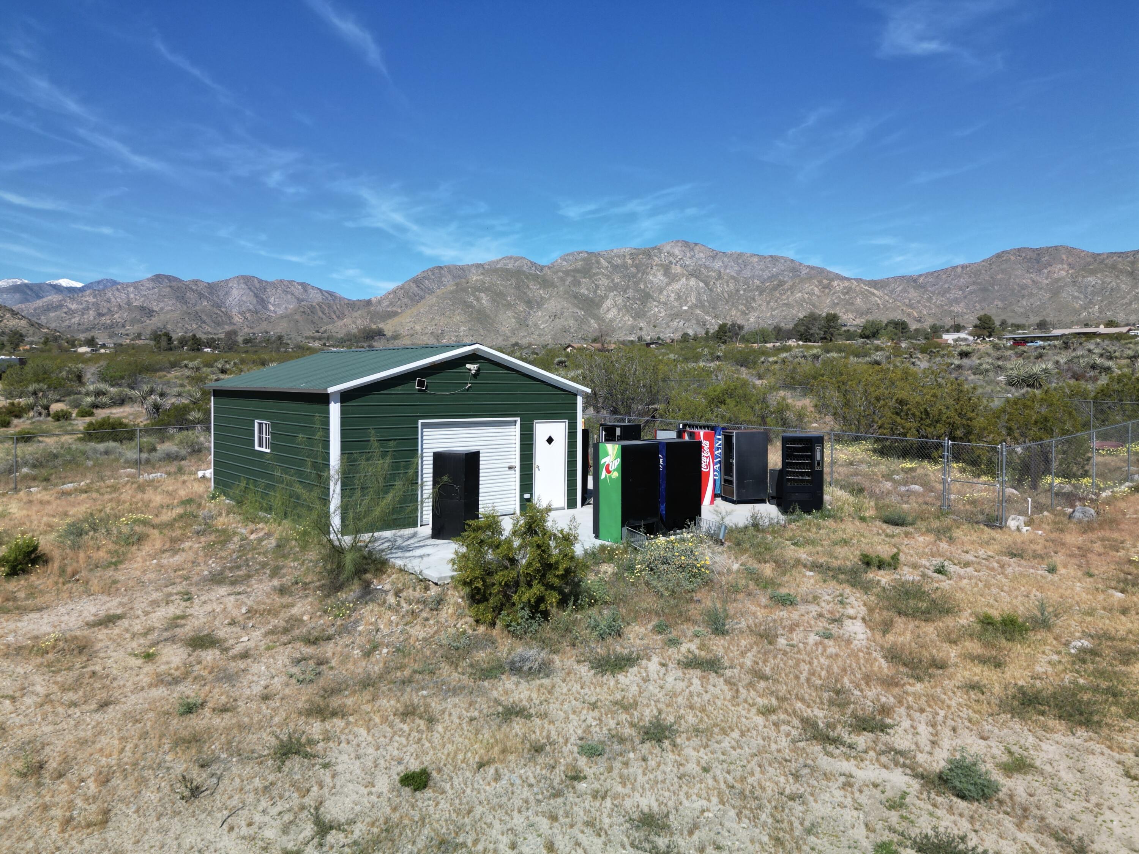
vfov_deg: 56.8
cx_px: 570
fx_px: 790
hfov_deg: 71.6
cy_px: 427
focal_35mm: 24
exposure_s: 1/500
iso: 100
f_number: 1.7
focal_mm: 6.72
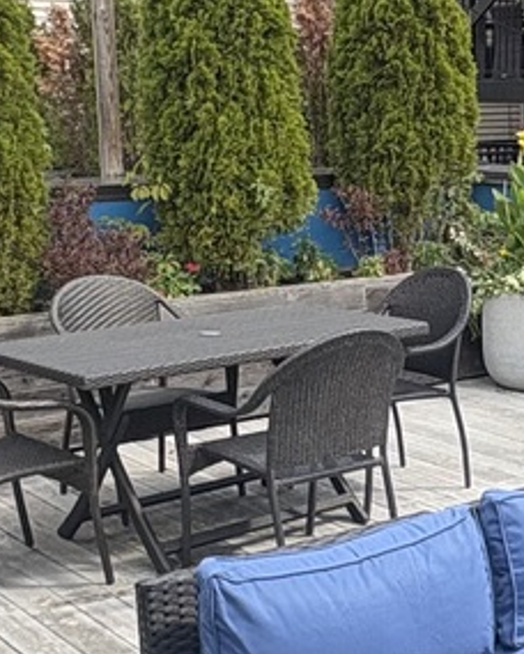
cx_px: 483
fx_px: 1338
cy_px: 358
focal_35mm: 69
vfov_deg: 27.5
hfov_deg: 21.6
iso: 40
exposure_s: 1/459
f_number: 2.2
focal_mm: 2.22
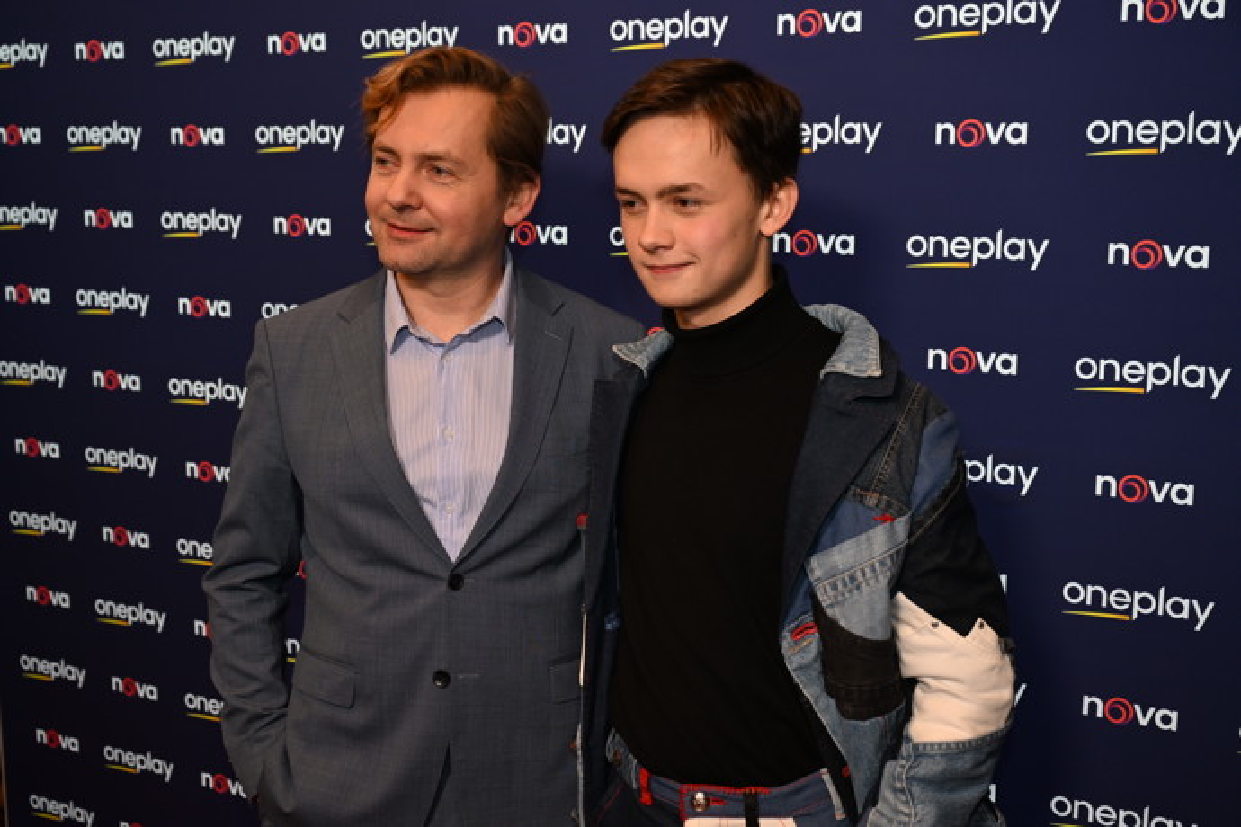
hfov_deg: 45.4
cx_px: 620
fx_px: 1482
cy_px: 414
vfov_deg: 31.2
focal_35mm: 43
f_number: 4.5
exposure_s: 1/250
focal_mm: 43
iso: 1000
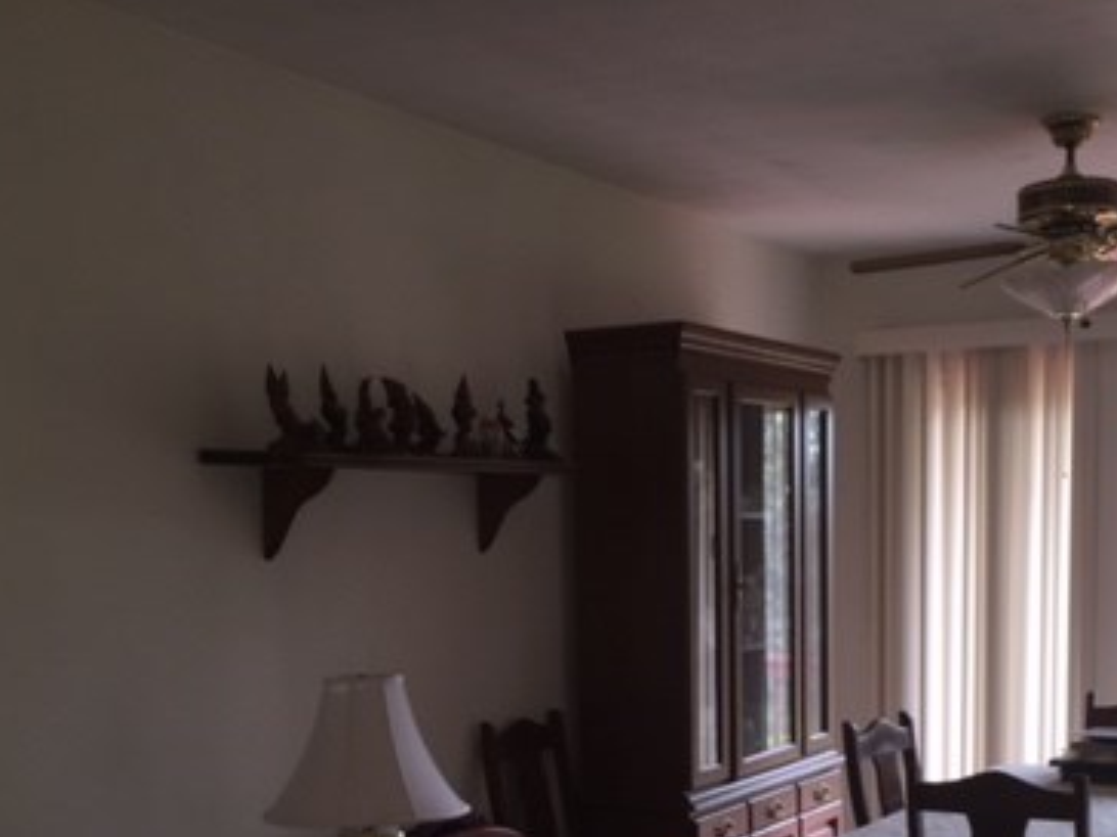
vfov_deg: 27.7
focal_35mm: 51
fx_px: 1646
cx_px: 657
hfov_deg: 37.4
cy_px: 727
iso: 32
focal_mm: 4.15
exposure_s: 1/30
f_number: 2.2
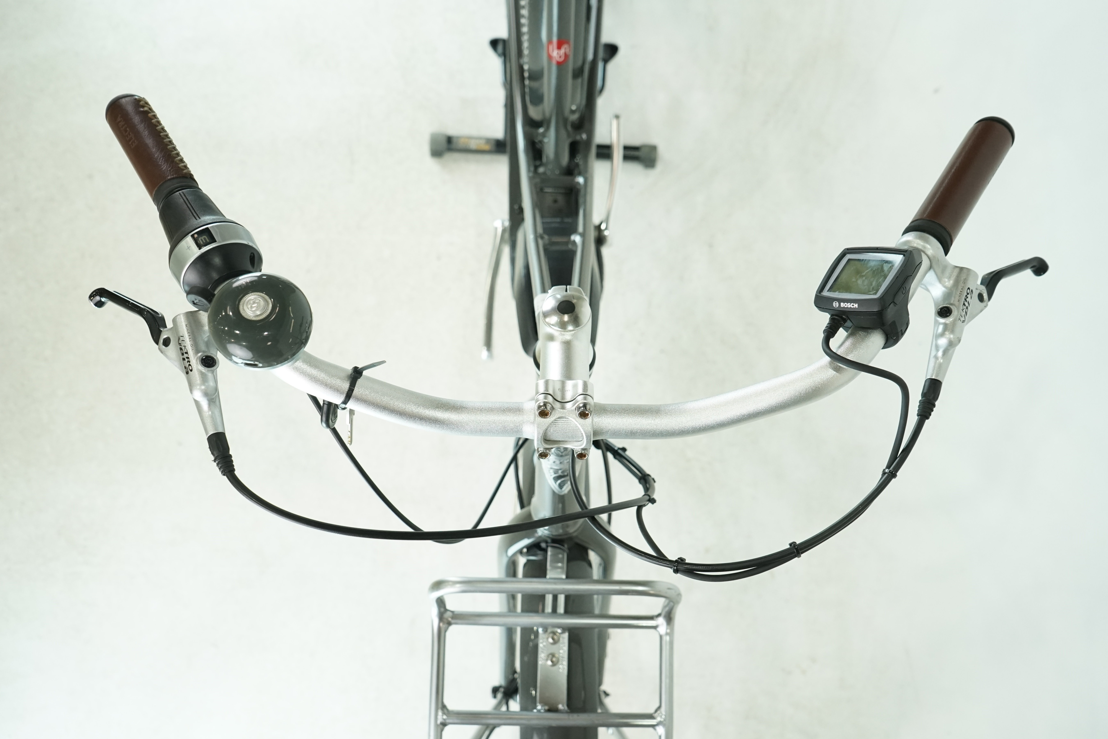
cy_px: 405
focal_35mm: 31
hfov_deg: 60.3
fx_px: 954
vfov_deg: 42.3
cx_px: 581
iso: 1600
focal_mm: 28
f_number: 5.6
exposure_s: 1/200
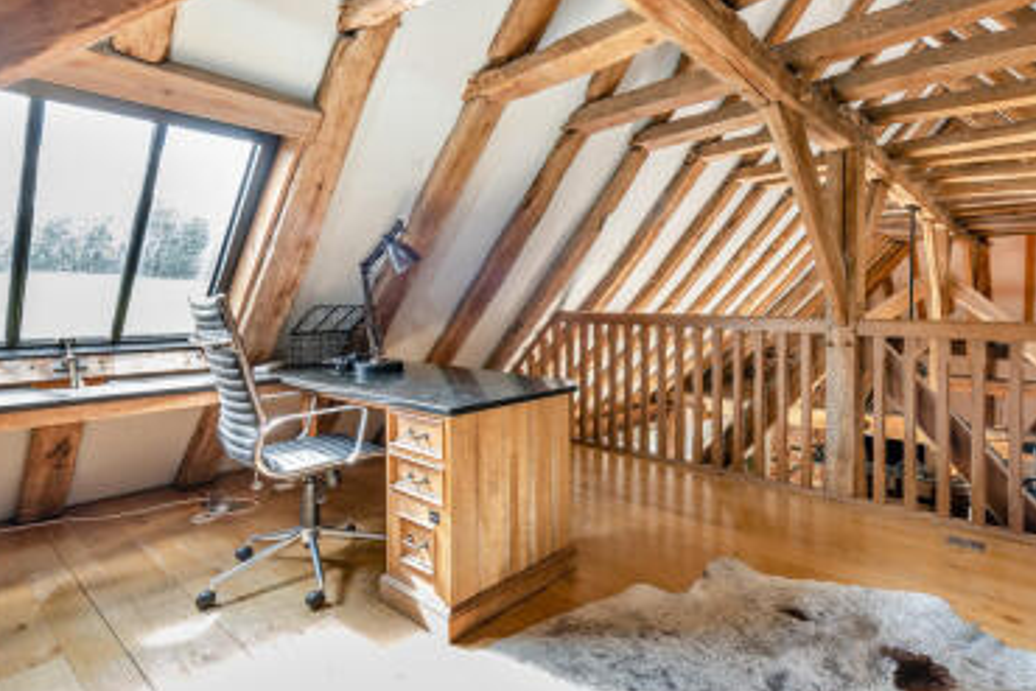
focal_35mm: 18
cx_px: 630
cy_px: 320
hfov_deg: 88.6
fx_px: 518
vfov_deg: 67.3
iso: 100
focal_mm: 14
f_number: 8
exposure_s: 1/3
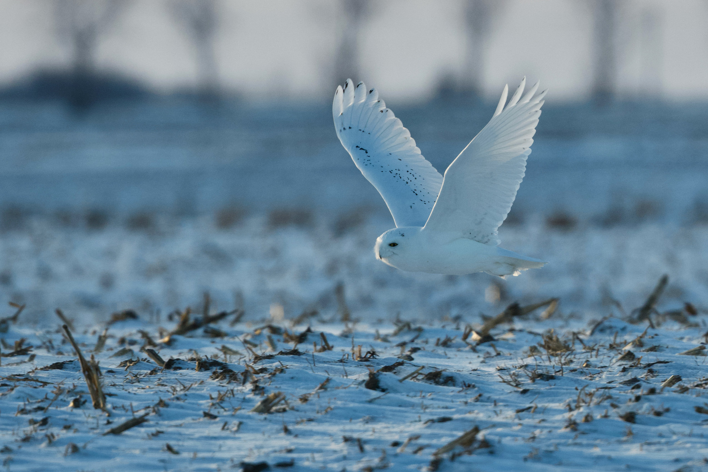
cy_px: 236
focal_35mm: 750
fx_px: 14749
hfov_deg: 2.7
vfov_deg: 1.8
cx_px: 354
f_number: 6.3
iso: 800
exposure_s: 1/1250
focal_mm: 500
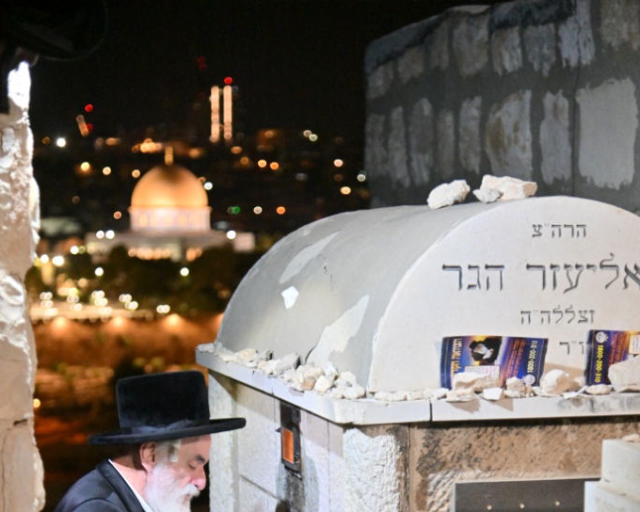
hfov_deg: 18.1
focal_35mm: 106
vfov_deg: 14.4
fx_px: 2008
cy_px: 469
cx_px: 320
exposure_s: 1/125
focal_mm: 75
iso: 3200
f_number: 4
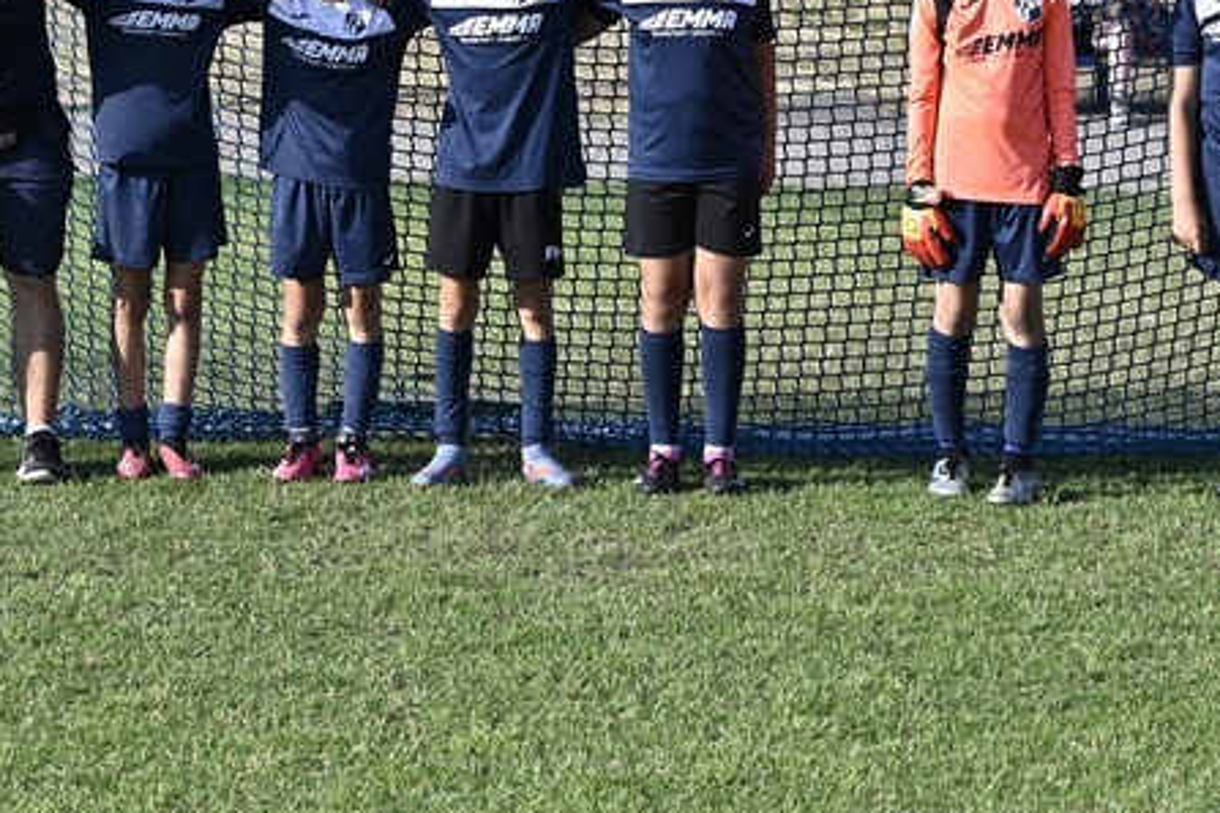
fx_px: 5252
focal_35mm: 155
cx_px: 572
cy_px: 60
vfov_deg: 8.8
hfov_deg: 13.2
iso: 280
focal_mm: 54
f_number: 5.6
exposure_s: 1/1000
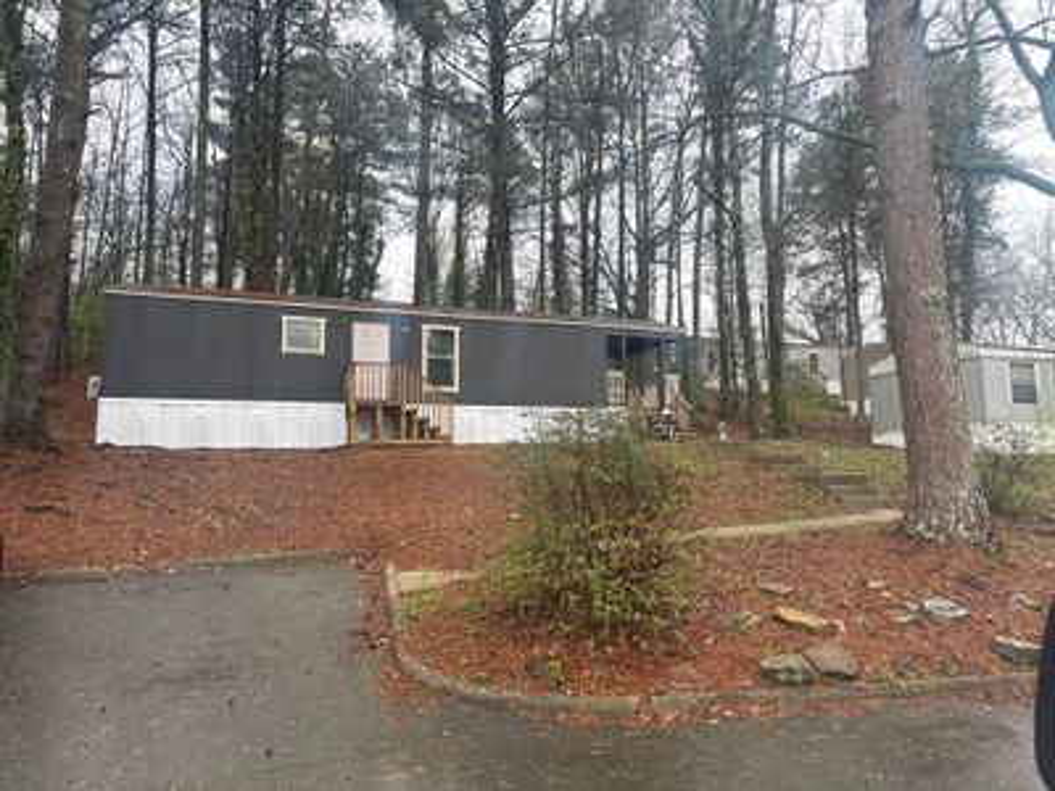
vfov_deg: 56.8
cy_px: 396
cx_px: 528
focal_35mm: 24
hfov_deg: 71.6
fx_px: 731
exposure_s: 1/240
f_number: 1.78
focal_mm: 6.76
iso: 80
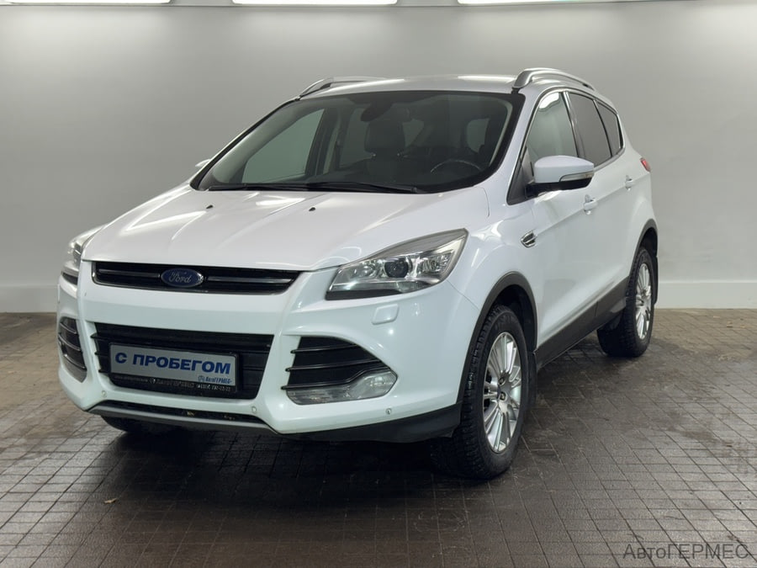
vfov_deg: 30.3
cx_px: 378
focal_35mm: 48
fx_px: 1050
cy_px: 284
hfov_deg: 39.7
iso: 50
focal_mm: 6.76
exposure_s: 1/134
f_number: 1.78
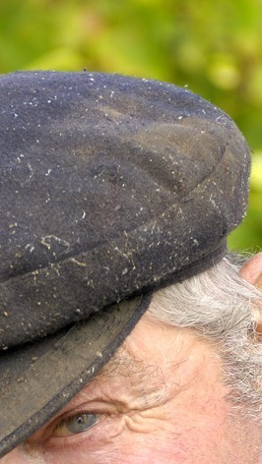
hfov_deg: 3.3
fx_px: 4588
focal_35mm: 372
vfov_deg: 5.7
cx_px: 81
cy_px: 756
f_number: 5
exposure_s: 1/160
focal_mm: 70
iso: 100
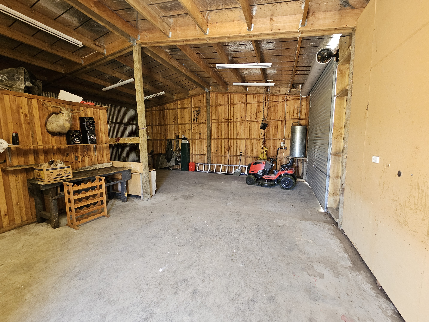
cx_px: 214
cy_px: 161
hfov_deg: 106.2
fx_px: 161
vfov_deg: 89.9
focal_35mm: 13
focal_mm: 2.2
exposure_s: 1/50
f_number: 2.2
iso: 320
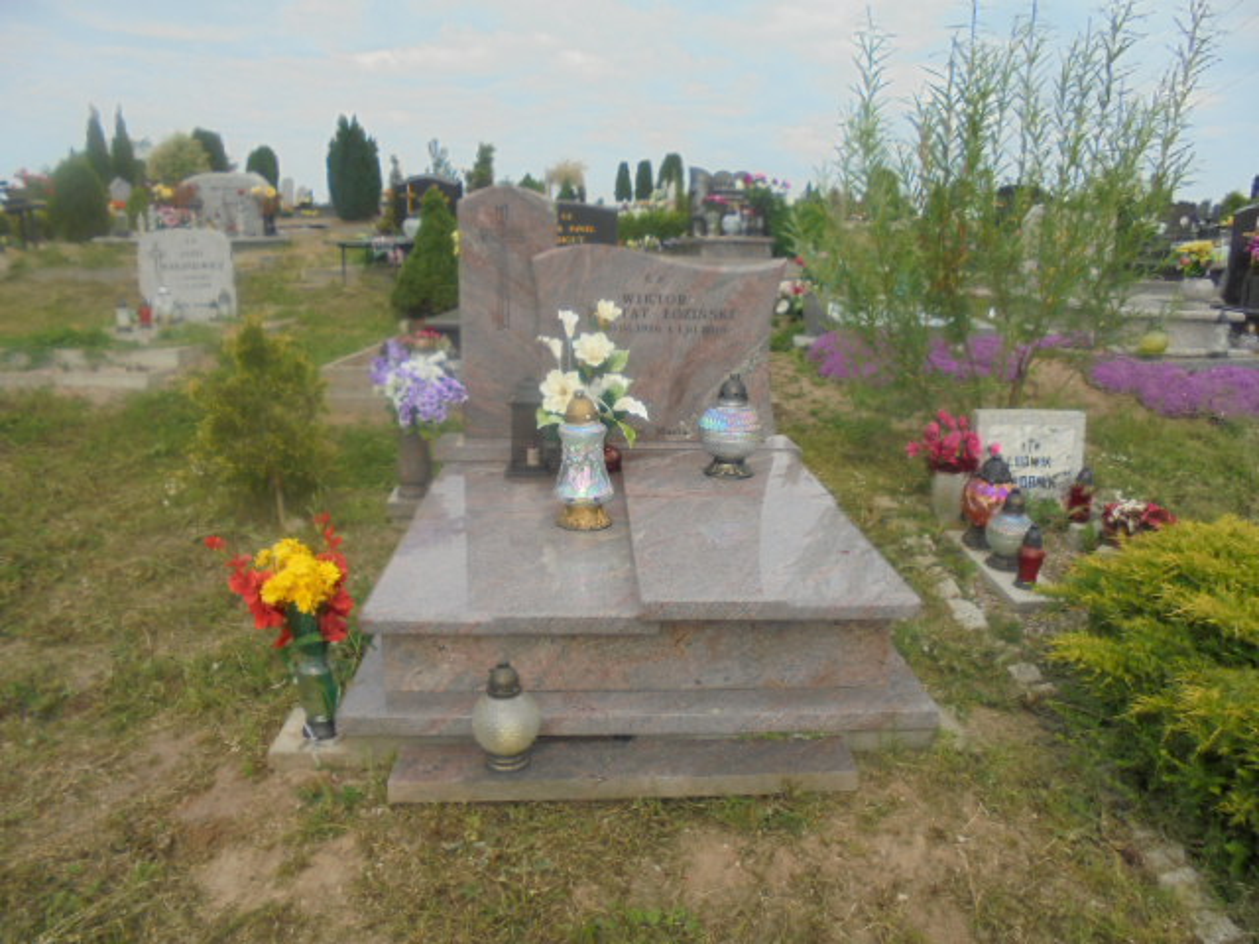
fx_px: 946
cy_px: 472
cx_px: 630
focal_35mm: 26
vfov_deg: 53.1
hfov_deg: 67.3
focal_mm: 4.6
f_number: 3.5
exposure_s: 1/800
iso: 100
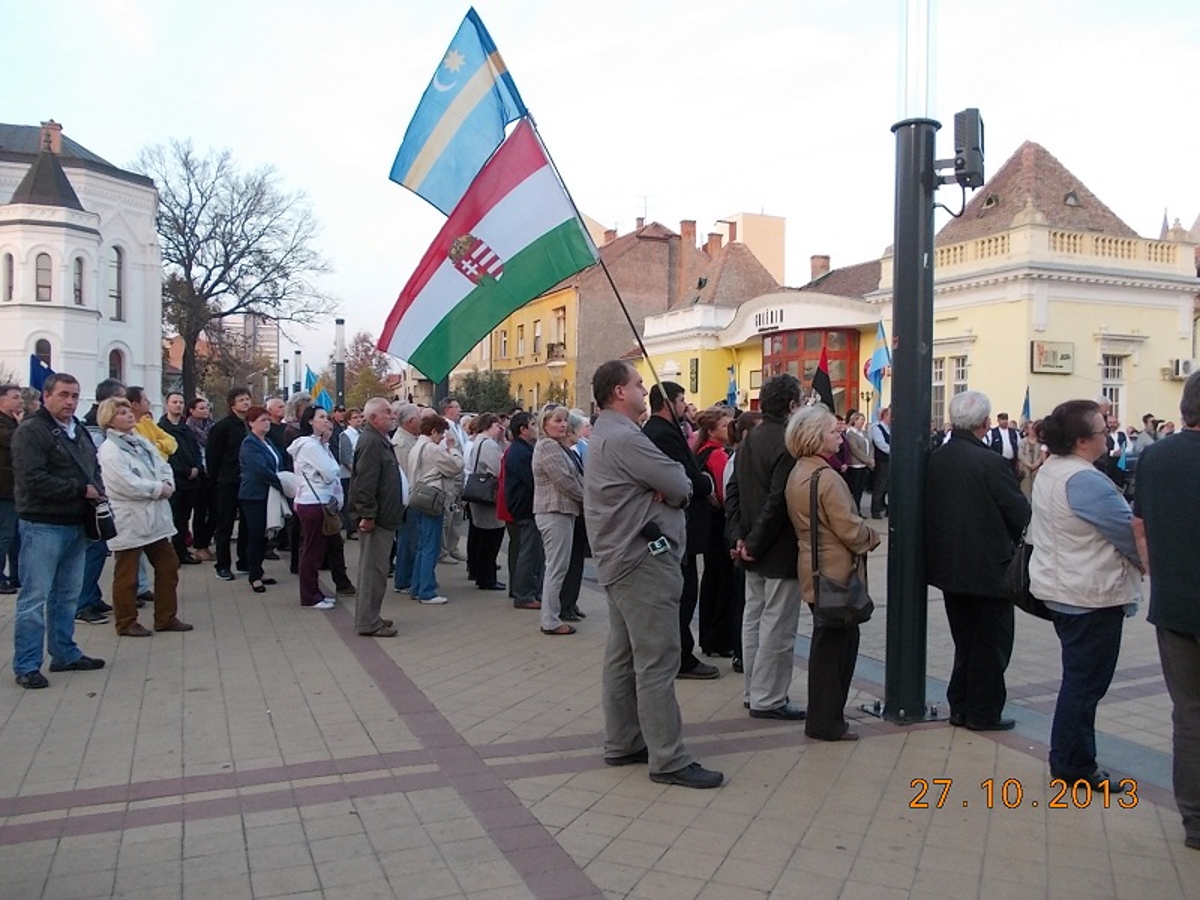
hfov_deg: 63.4
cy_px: 450
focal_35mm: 28
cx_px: 600
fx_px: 971
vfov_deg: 49.7
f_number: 2.7
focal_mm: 4
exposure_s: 1/60
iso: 80
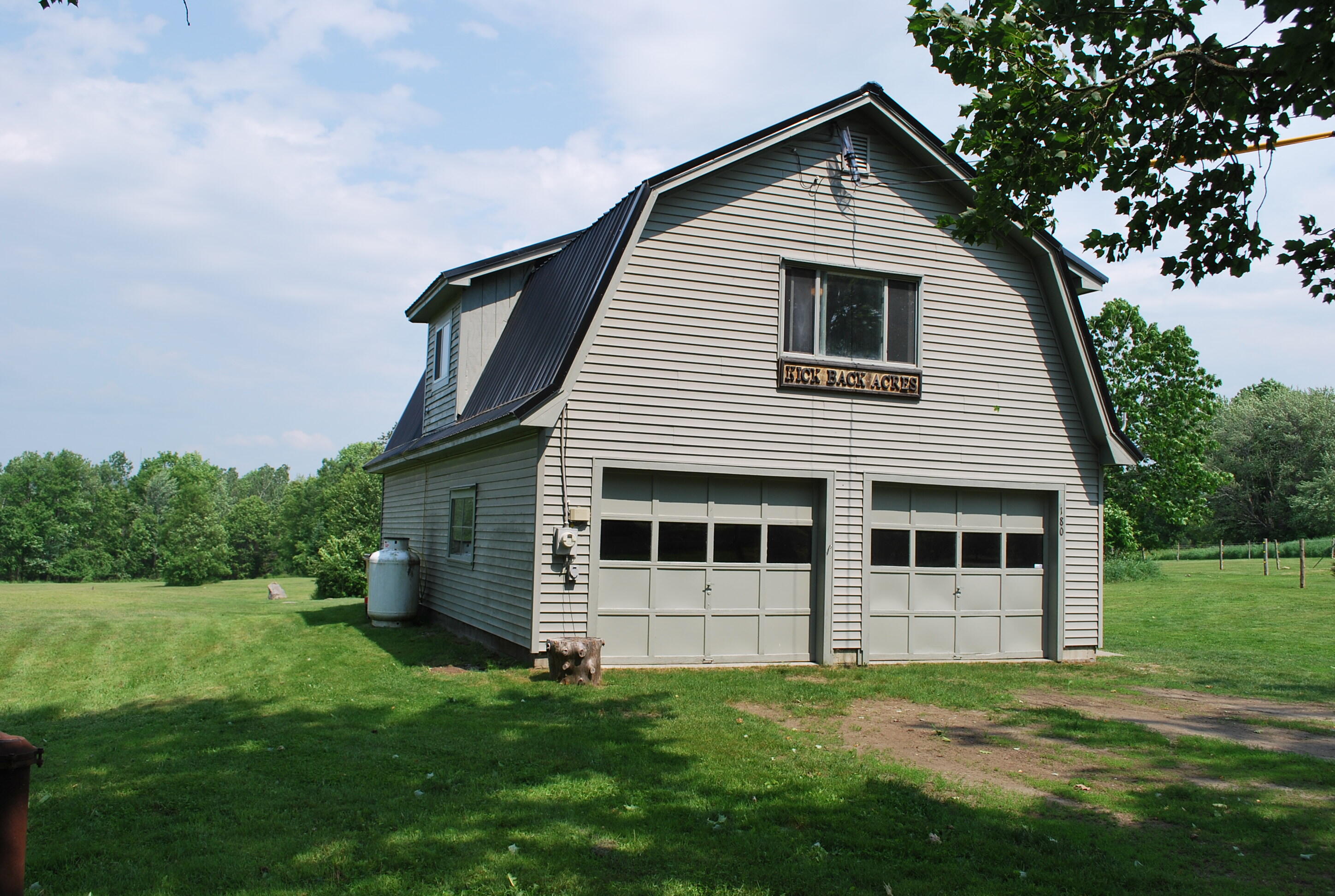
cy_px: 448
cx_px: 668
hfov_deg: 61.8
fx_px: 1115
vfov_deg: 43.8
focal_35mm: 30
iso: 100
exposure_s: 1/250
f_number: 8
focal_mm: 20
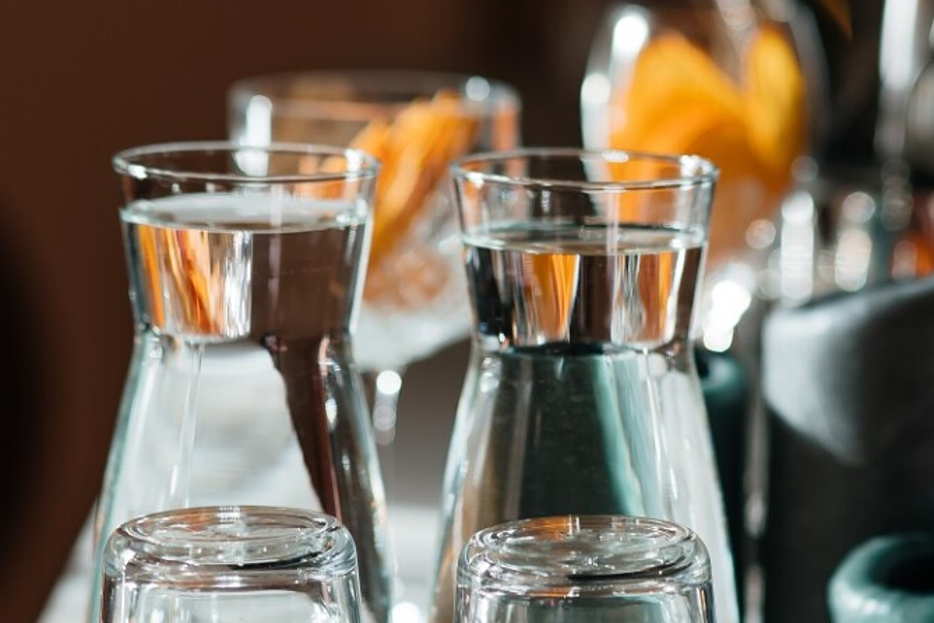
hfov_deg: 8.4
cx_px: 631
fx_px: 6330
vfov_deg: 5.6
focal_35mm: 244
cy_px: 144
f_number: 1.8
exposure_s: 1/500
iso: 160
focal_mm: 85
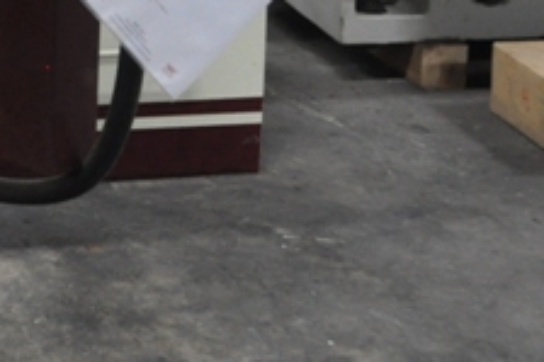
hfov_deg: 13.6
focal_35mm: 137
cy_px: -236
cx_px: -389
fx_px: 2069
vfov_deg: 9.6
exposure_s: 1/30
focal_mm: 20
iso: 1250
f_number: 3.5
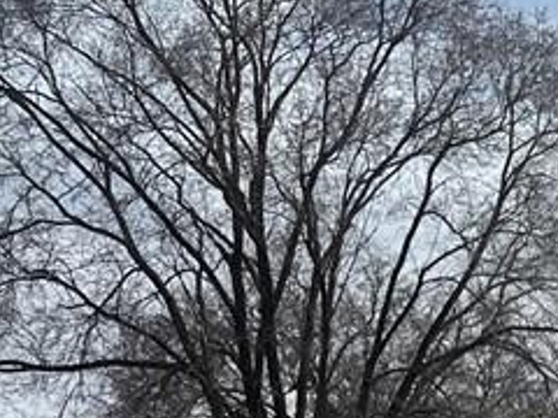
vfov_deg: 12.4
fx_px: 1789
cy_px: 694
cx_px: 1039
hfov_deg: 15.1
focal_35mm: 111
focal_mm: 5.7
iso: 50
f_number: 1.5
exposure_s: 1/9434
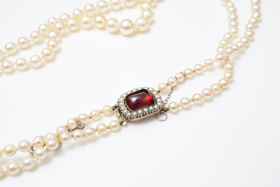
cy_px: 94
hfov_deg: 43.6
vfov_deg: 29.9
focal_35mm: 45
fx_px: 350
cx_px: 140
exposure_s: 1/125
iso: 500
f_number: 16
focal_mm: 30
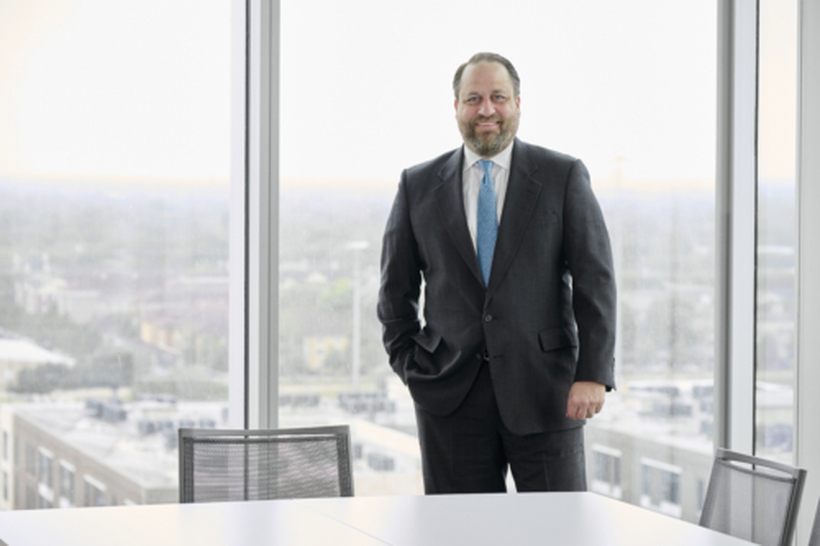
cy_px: 273
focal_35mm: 110
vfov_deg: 12.4
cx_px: 410
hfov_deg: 18.6
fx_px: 2505
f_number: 5.6
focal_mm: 110
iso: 1250
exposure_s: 1/125
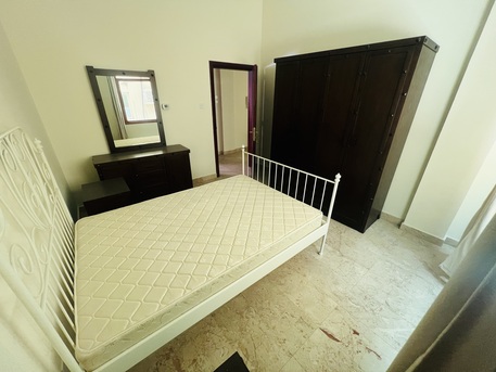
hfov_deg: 106.2
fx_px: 186
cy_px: 186
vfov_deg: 89.9
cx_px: 248
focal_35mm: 13
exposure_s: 1/75
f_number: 1.8
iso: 250
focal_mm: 1.57
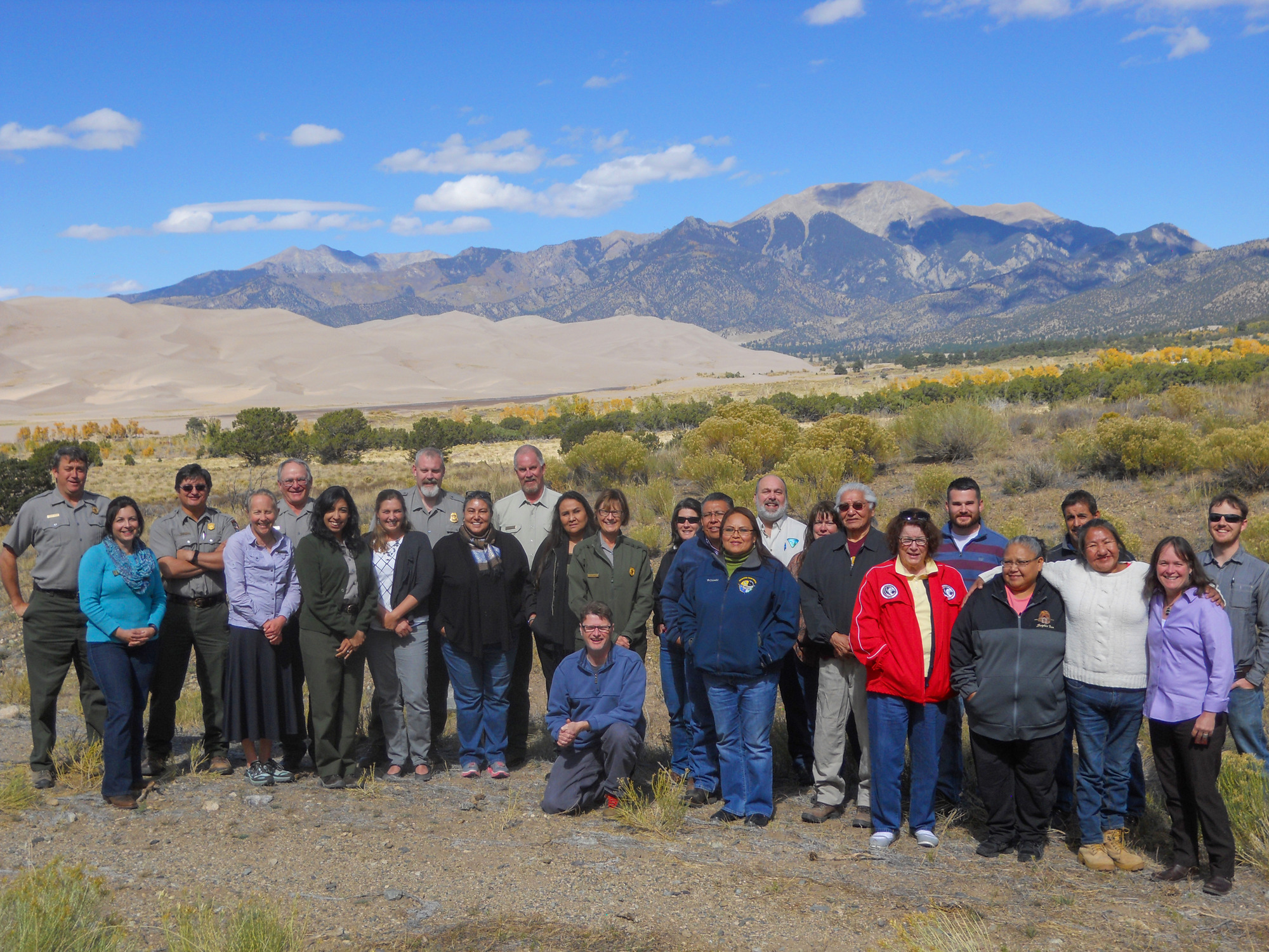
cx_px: 634
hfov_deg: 45.8
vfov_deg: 35.1
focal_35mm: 41
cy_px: 476
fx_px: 1503
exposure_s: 1/1000
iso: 80
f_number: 3.2
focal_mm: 7.3
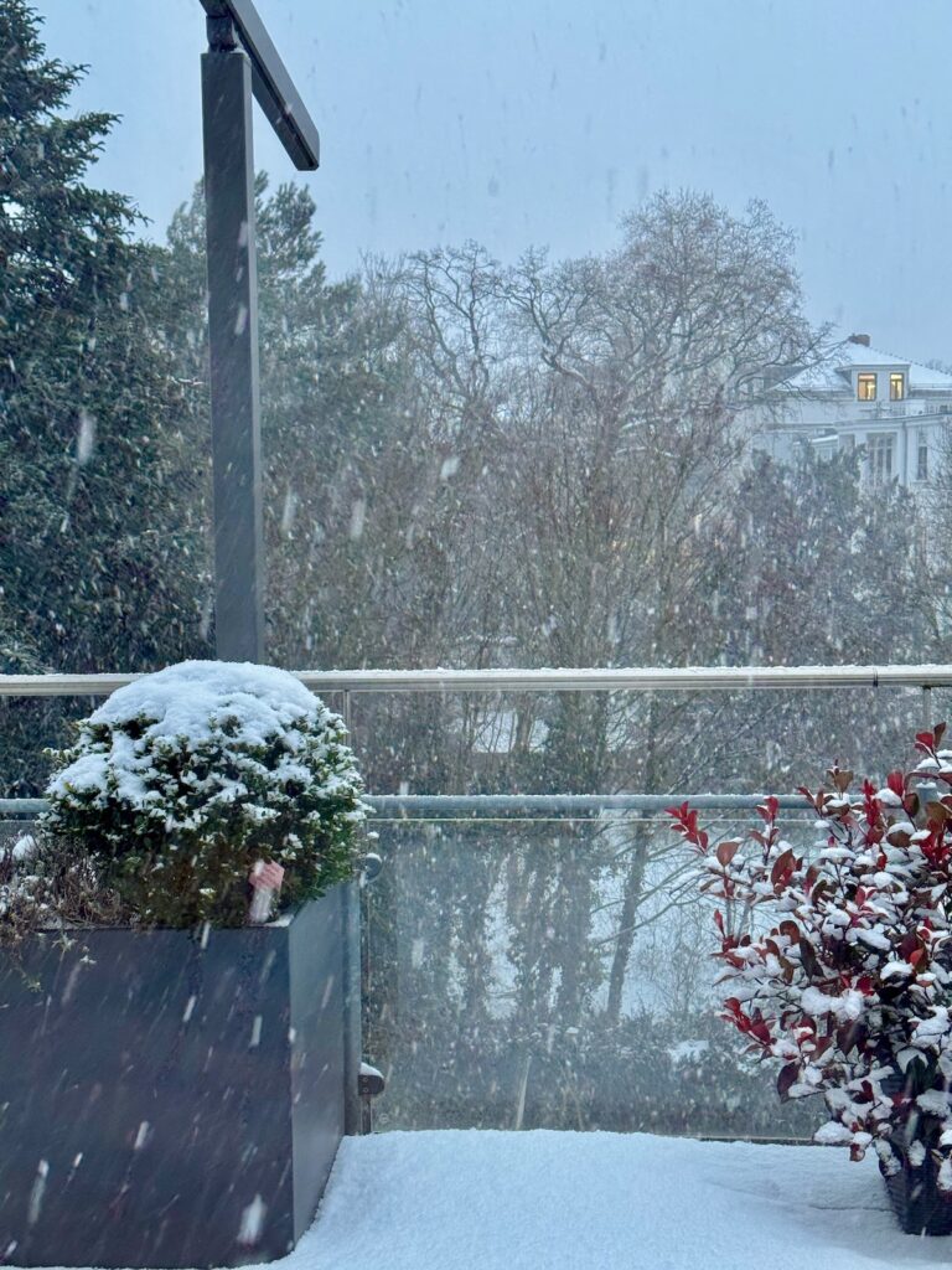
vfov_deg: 39.7
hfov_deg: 30.3
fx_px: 1760
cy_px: 635
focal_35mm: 48
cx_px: 476
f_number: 1.78
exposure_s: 1/33
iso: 320
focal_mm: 6.76
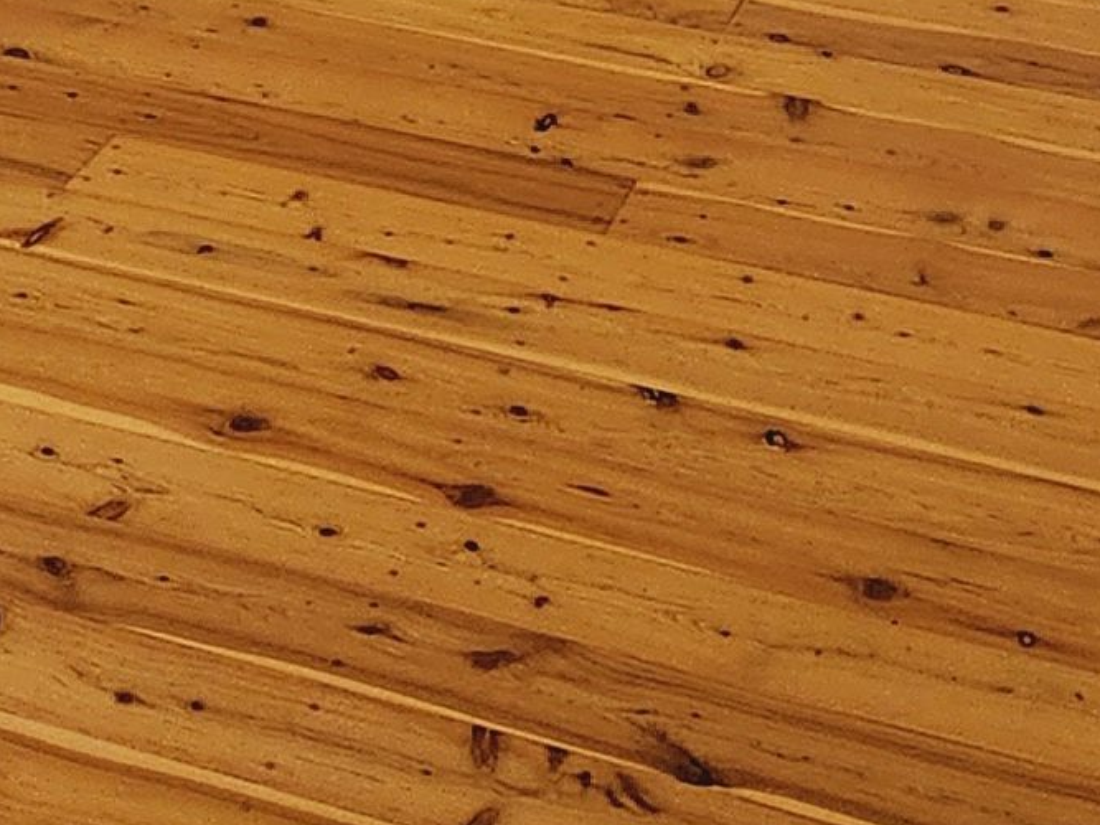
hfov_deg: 25.0
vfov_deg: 13.1
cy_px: -1264
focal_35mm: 78
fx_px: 2478
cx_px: 604
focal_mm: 2.2
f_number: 2.2
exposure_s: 1/50
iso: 125
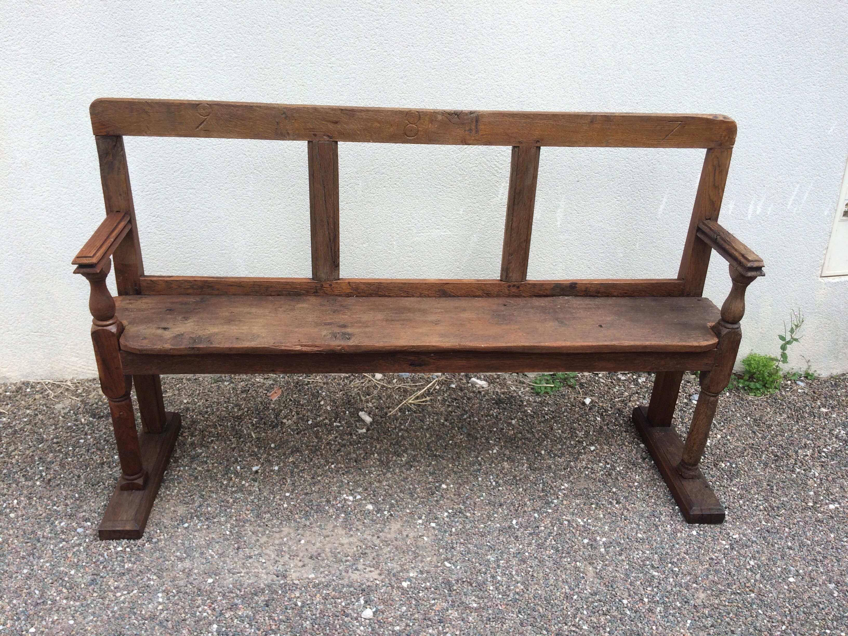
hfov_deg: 61.7
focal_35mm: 29
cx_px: 424
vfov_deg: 48.2
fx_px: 710
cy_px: 318
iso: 32
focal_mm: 4.15
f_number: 2.2
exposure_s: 1/451
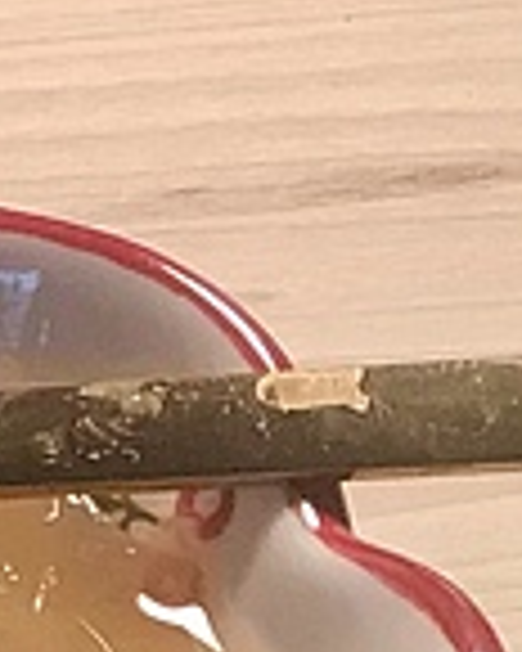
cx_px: -1804
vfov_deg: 7.9
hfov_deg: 5.4
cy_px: -121
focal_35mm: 242
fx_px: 4673
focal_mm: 3.99
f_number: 1.8
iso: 32
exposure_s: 1/33
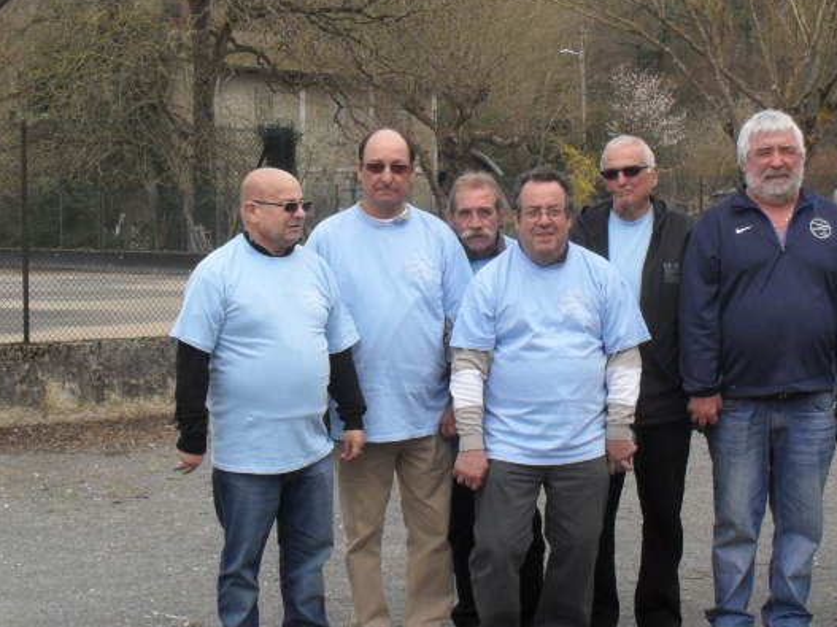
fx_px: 1644
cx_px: 507
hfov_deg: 28.5
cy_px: 271
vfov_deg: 21.6
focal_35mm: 68
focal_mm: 6.3
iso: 100
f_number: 3.2
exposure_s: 1/500
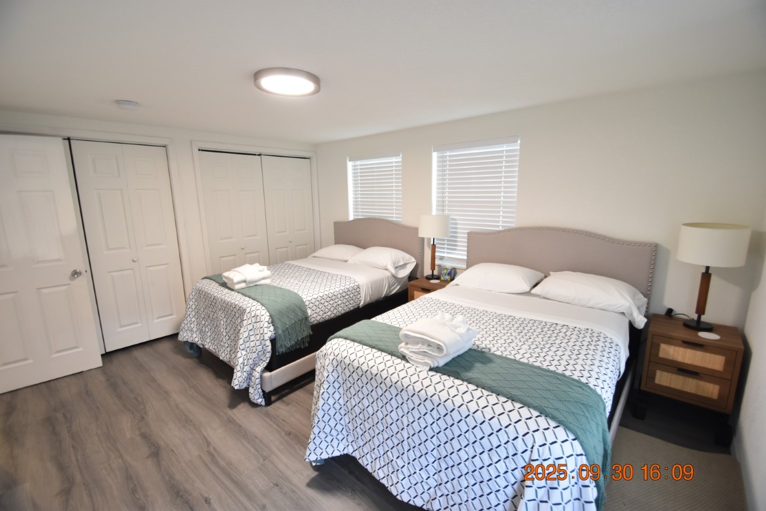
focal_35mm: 15
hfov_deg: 100.4
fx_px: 319
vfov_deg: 77.3
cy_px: 256
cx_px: 383
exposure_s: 1/45
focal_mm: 10
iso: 800
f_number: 3.5
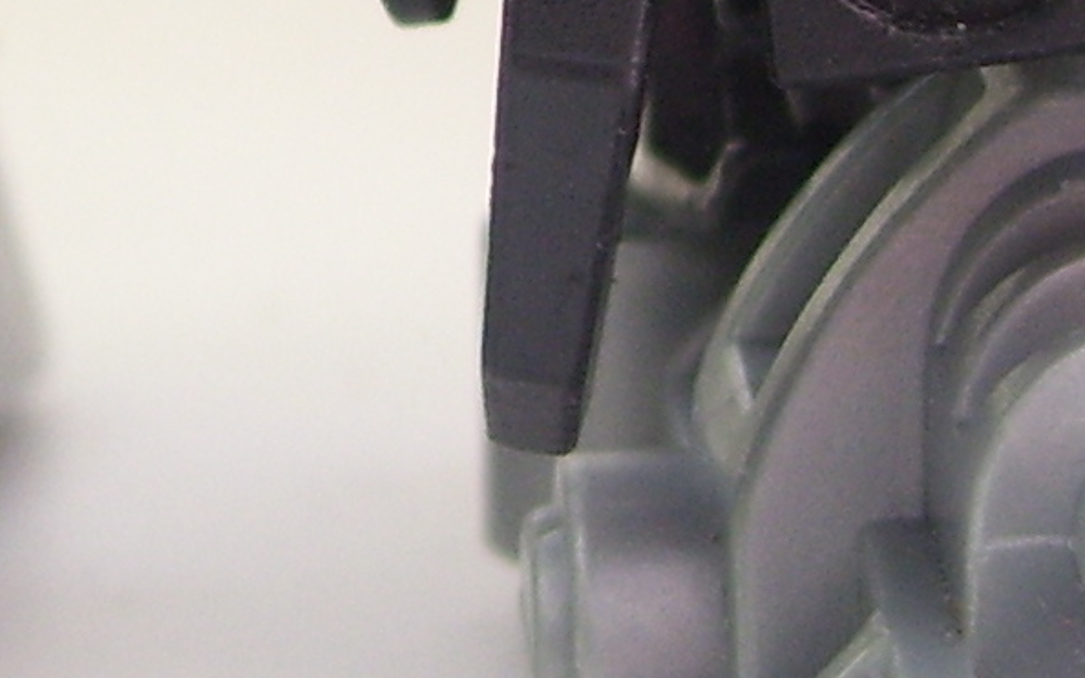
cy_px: -190
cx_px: 122
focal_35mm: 170
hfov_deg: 12.2
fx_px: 5026
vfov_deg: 7.6
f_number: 2.7
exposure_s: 1/180
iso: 80
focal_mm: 6
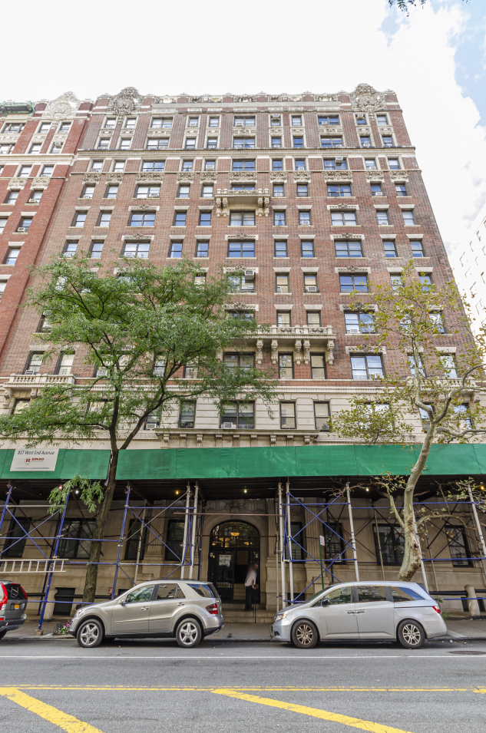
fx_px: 366
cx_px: 243
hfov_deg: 67.2
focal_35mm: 18
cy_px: 366
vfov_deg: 90.1
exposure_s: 1/40
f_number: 9
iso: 400
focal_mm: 12
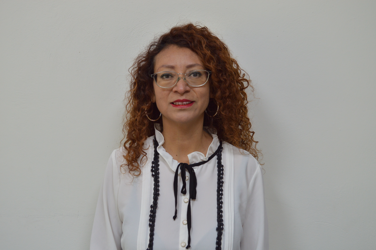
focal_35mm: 48
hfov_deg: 41.1
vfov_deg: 28.0
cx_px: 188
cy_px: 125
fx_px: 501
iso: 400
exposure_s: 1/40
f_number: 4.8
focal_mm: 32
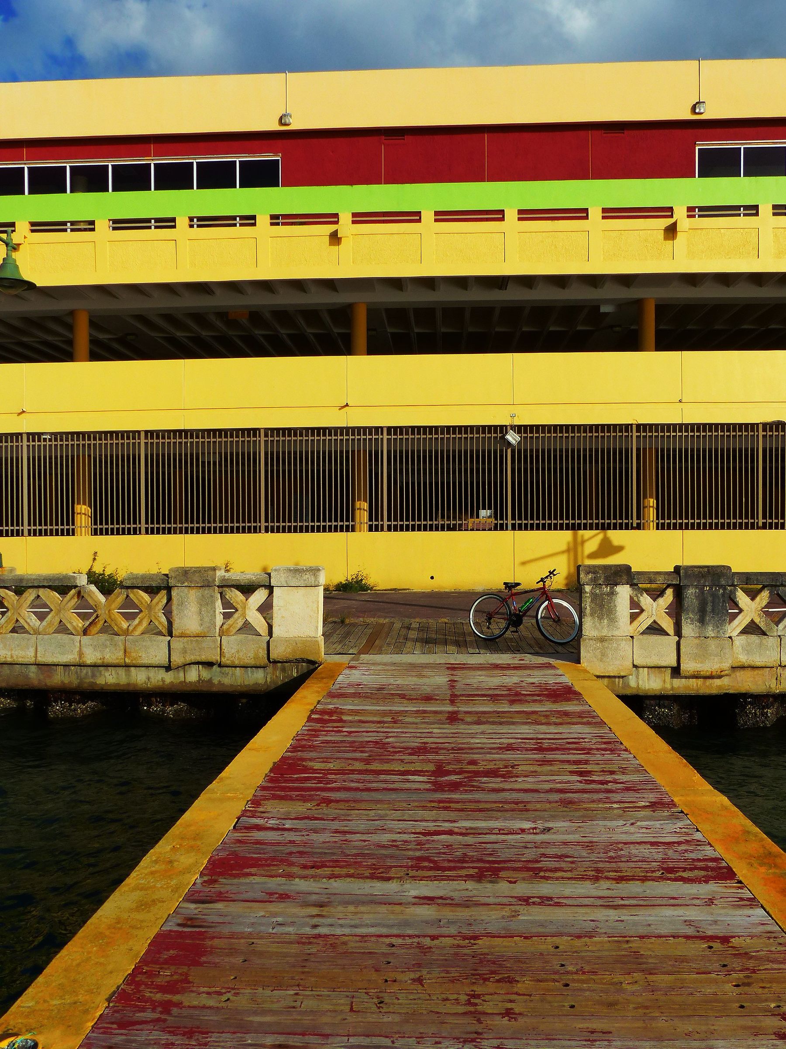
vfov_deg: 61.7
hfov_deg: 48.2
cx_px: 393
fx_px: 878
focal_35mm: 29
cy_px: 524
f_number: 4.5
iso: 100
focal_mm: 5.3
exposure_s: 1/1300
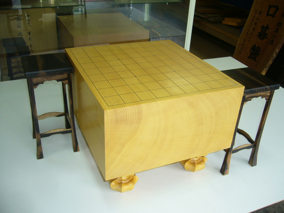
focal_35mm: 35
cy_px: 106
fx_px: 287
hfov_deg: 52.6
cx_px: 142
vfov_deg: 40.7
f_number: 2.8
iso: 100
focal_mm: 5.8
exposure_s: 1/30
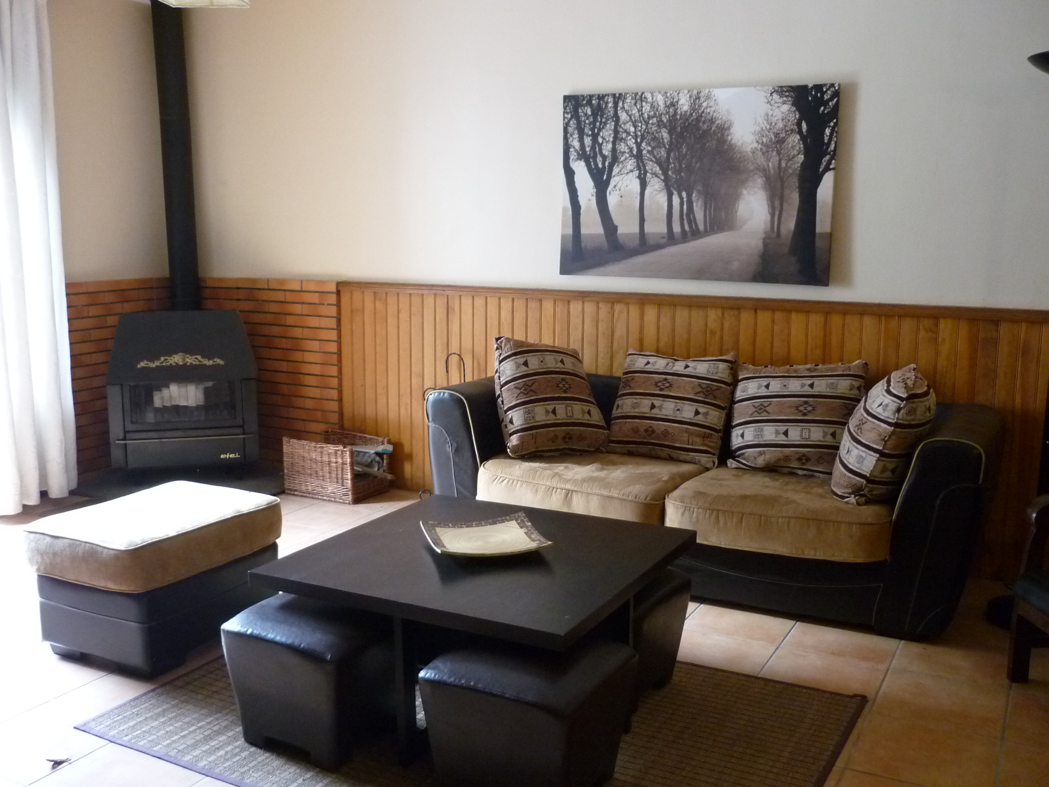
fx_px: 1000
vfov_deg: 42.9
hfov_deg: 55.4
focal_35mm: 33
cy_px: 394
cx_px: 524
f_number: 2.8
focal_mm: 5.5
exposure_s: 1/25
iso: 400
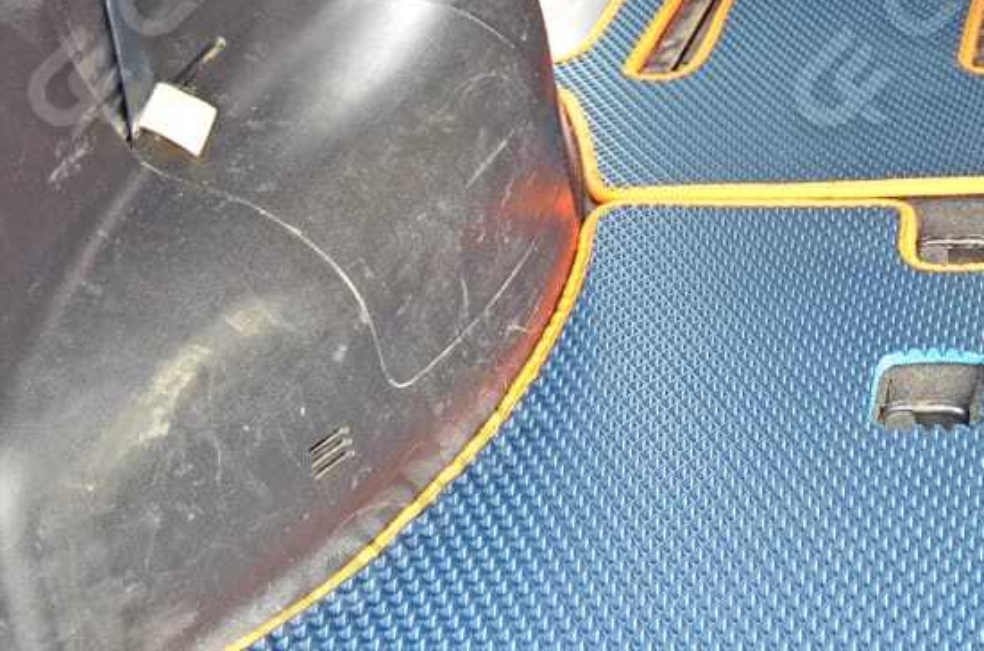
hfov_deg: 22.4
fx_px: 2291
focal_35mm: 84
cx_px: 1163
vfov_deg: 16.2
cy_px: 335
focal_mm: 22
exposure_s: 1/15
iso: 800
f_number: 6.7
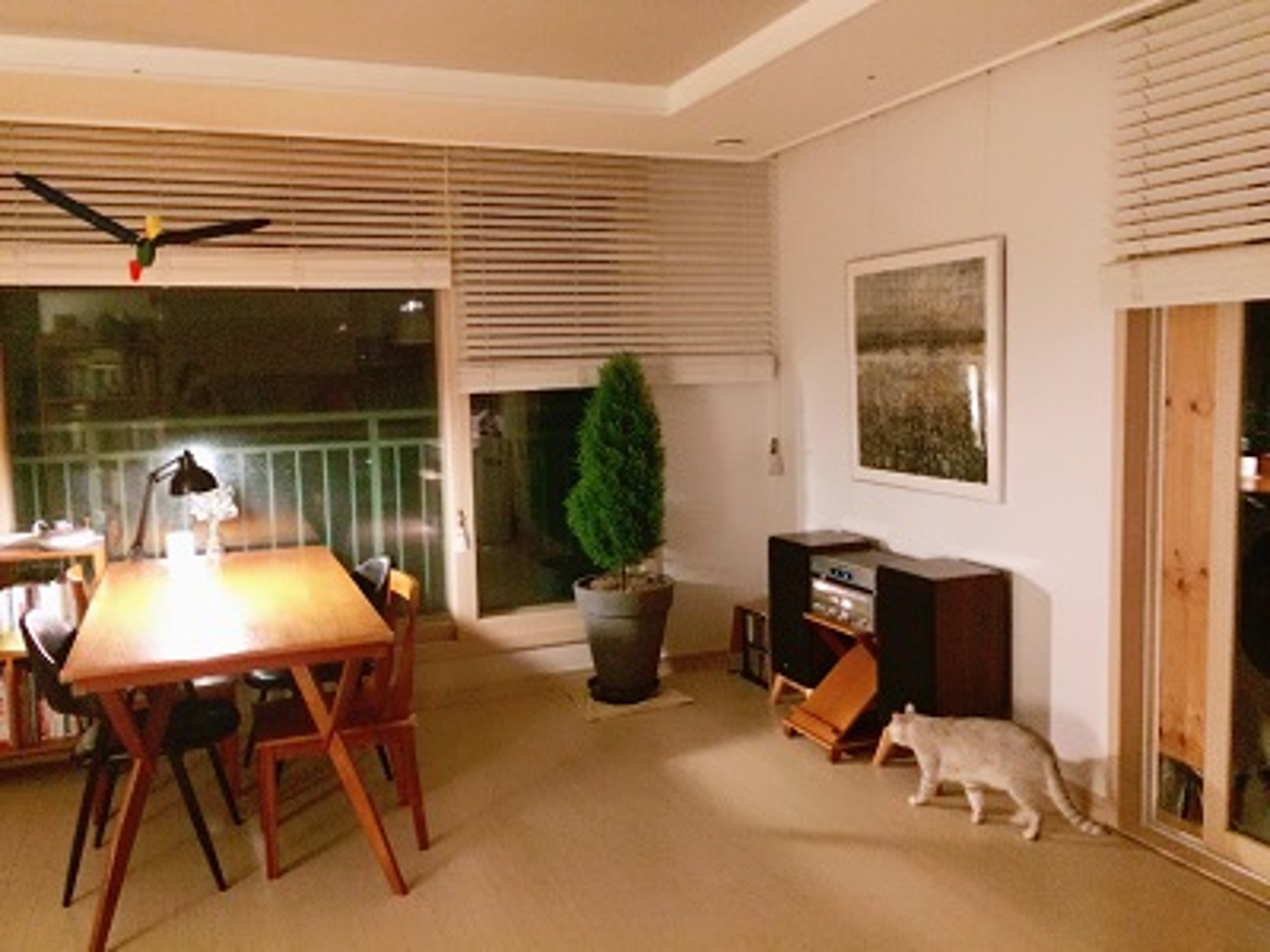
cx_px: 635
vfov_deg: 48.2
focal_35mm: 29
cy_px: 476
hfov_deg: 61.7
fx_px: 1064
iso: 500
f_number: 2.2
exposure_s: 1/15
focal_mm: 4.15
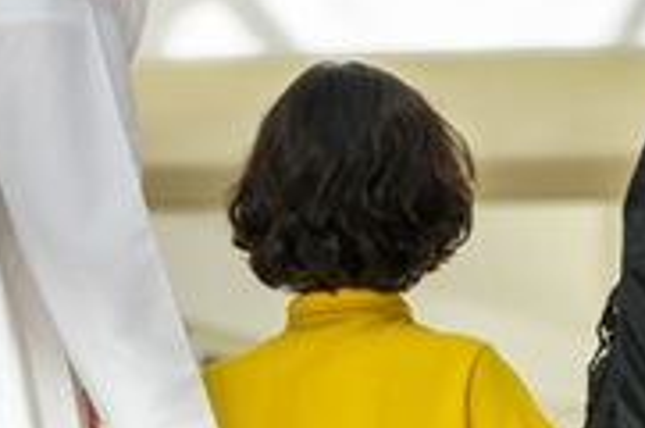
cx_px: 86
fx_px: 7834
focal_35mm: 438
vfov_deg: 3.1
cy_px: 374
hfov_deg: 4.7
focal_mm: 66
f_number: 2.8
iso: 200
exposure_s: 1/800
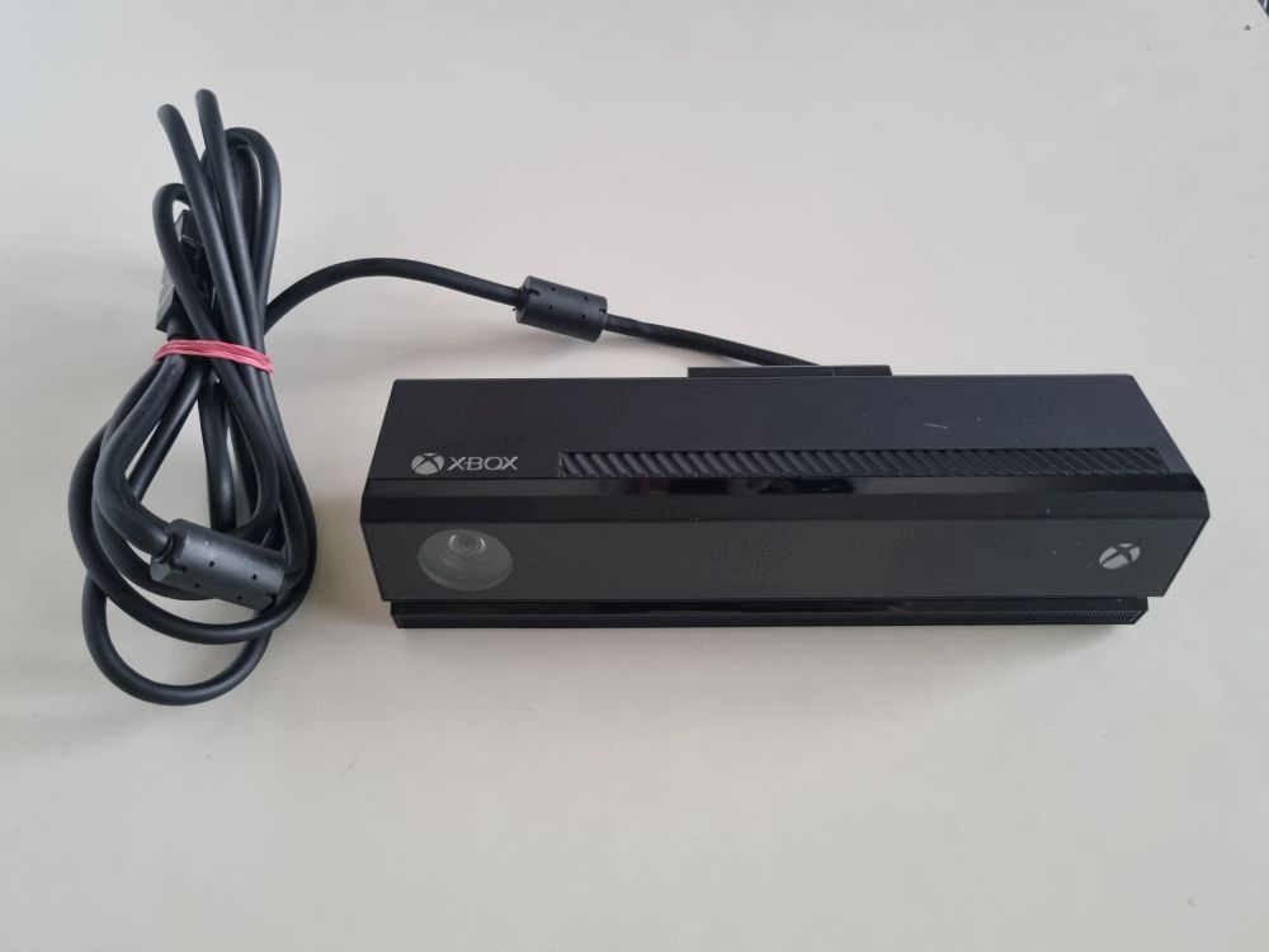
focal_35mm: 26
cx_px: 634
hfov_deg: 67.3
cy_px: 476
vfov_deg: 53.1
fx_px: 953
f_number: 1.8
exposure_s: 1/50
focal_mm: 5.4
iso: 640
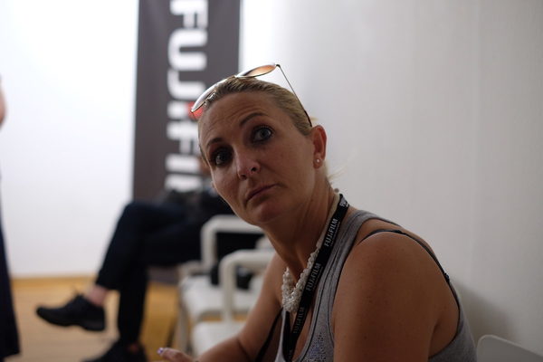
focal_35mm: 53
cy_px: 181
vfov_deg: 25.5
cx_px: 272
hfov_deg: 37.5
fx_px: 799
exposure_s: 1/125
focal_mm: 35
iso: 800
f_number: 2
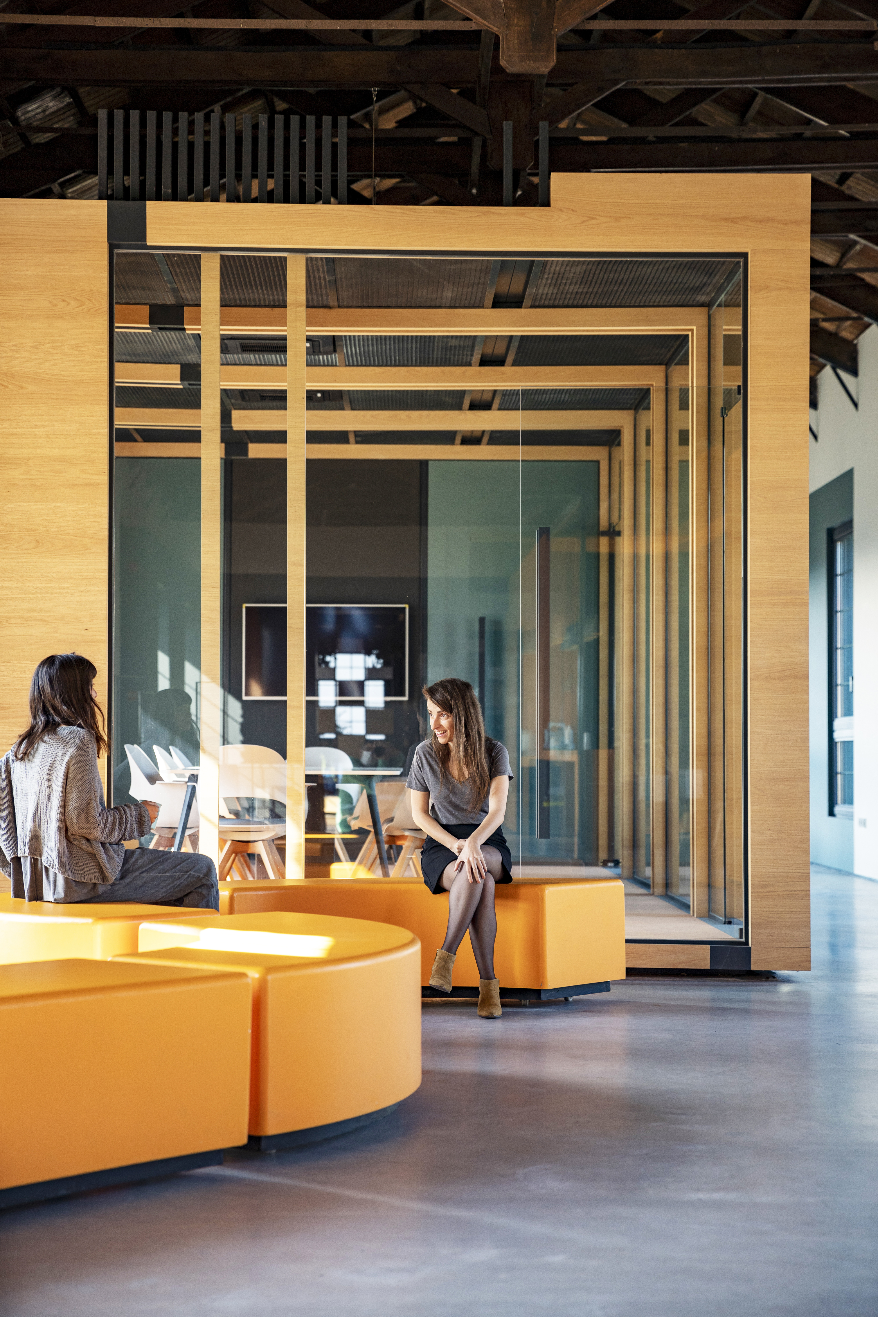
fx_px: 2561
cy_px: 658
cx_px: 439
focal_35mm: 70
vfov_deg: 28.8
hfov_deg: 19.5
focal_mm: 70
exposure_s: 1/200
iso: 500
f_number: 2.8
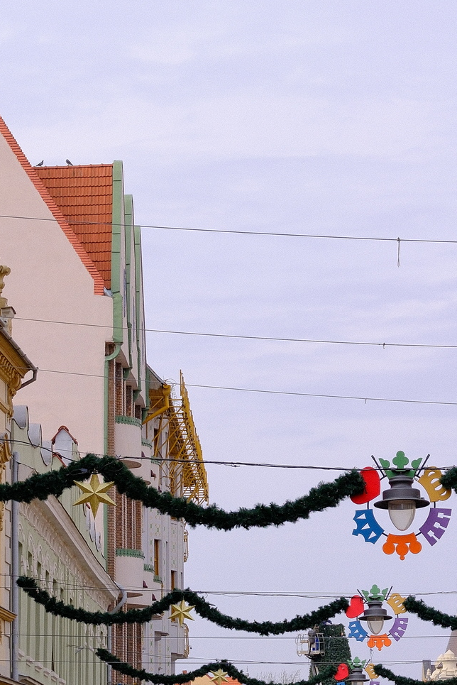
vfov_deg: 12.8
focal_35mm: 160
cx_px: 409
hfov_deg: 8.6
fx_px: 3044
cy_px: 331
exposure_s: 1/340
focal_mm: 50
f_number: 6.4
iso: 320
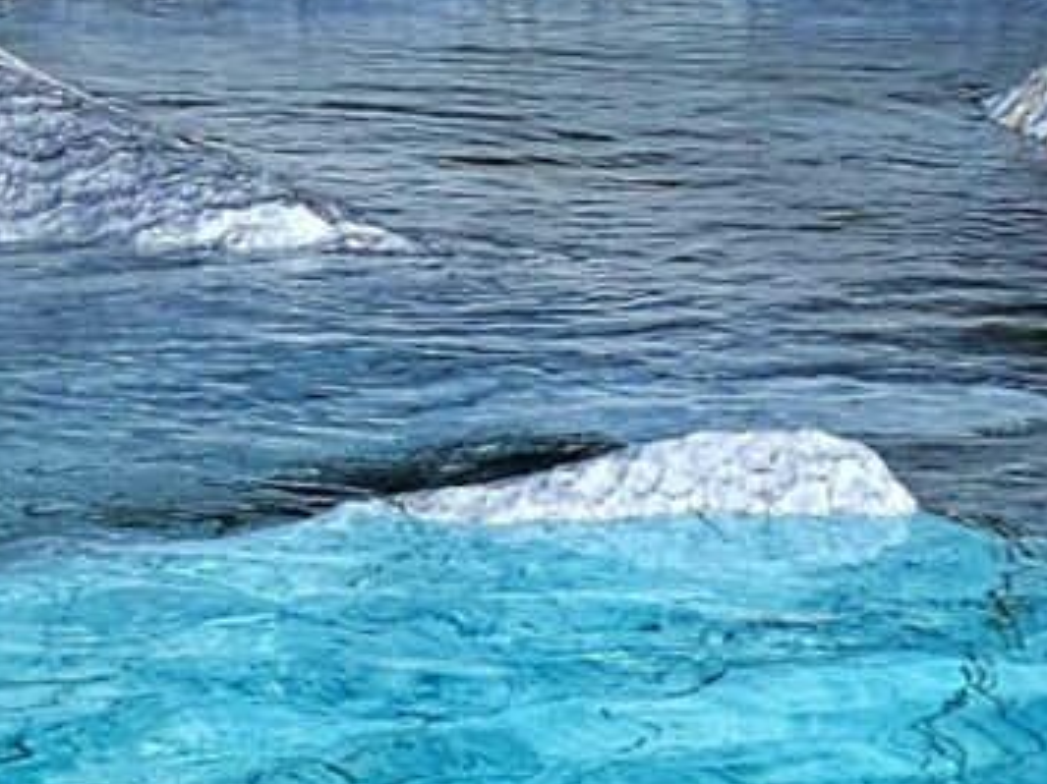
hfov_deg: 10.6
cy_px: -451
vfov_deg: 8.7
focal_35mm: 166
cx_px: -1259
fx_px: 5019
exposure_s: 1/182
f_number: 1.7
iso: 50
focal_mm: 6.3
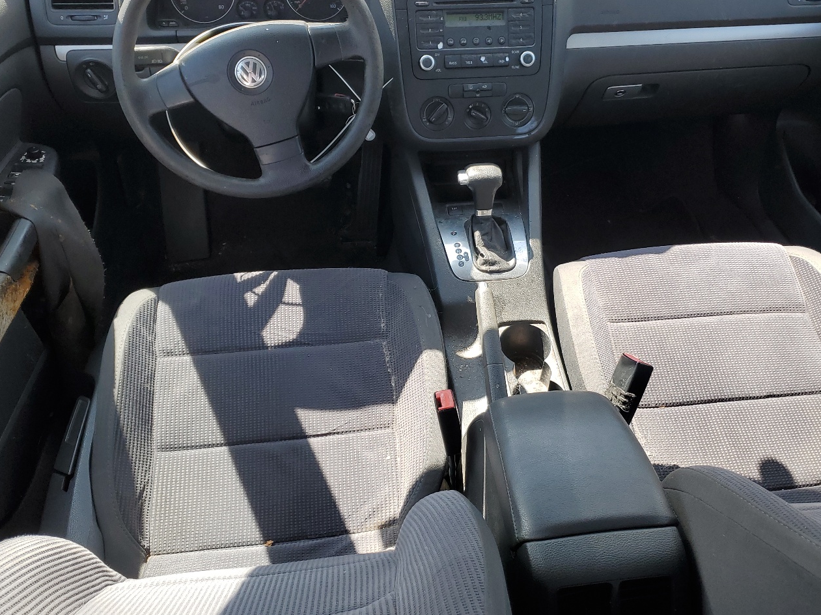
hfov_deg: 55.2
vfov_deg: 42.8
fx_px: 782
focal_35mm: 33
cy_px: 264
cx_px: 460
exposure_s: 1/400
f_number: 1.5
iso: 50
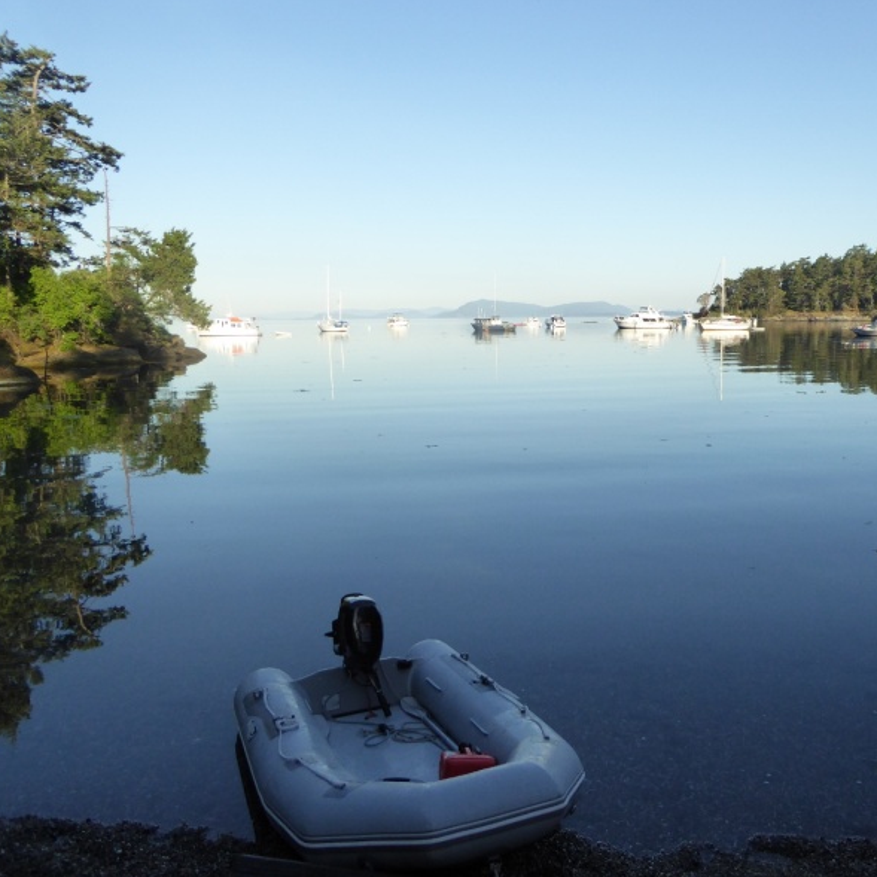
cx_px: 530
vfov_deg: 54.0
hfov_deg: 53.6
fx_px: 860
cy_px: 442
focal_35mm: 30
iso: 160
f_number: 3.3
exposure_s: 1/640
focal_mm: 4.3
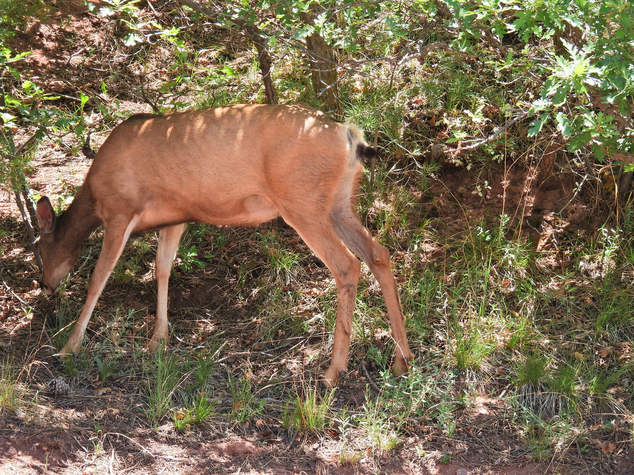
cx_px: 317
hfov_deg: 8.2
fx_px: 4396
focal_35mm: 240
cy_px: 238
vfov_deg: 6.2
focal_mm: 42.8
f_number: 4.5
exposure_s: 1/125
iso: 100
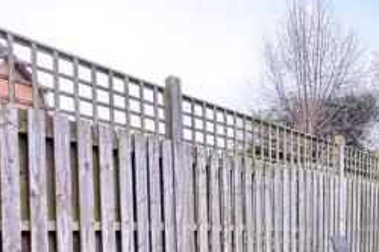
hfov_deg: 48.8
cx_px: 352
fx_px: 357
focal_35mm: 34
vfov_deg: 35.4
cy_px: 247
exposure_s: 1/99
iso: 80
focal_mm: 2.22
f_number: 2.2
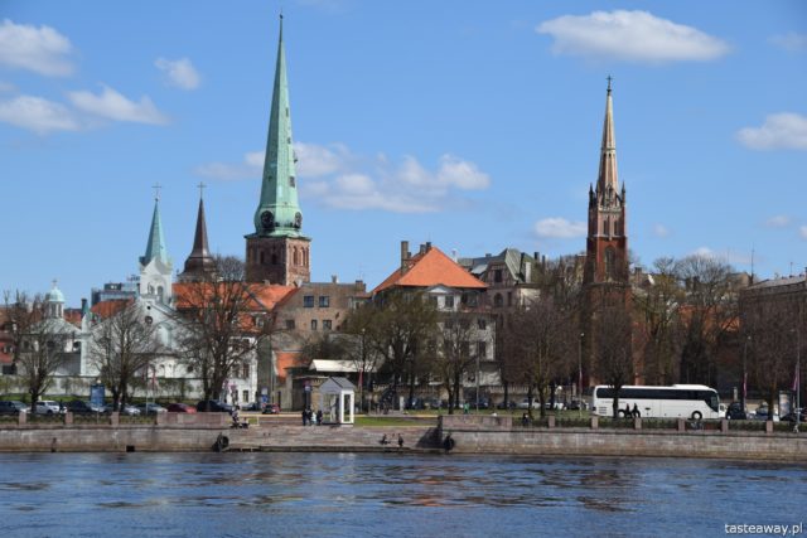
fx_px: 2354
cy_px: 269
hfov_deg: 19.5
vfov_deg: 13.0
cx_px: 404
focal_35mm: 105
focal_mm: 70
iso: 200
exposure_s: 1/800
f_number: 7.1
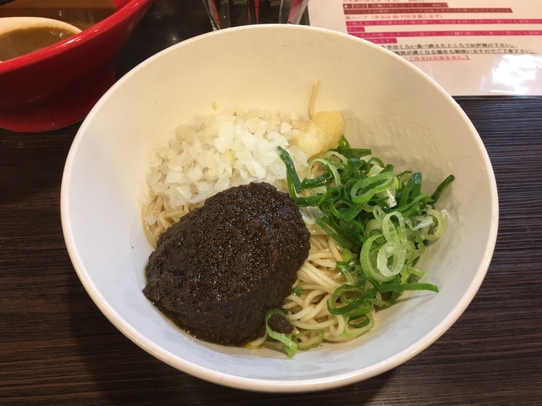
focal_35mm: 29
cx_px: 271
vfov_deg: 48.2
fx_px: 454
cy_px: 203
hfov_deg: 61.7
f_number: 2.2
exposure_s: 1/33
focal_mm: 4.15
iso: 100
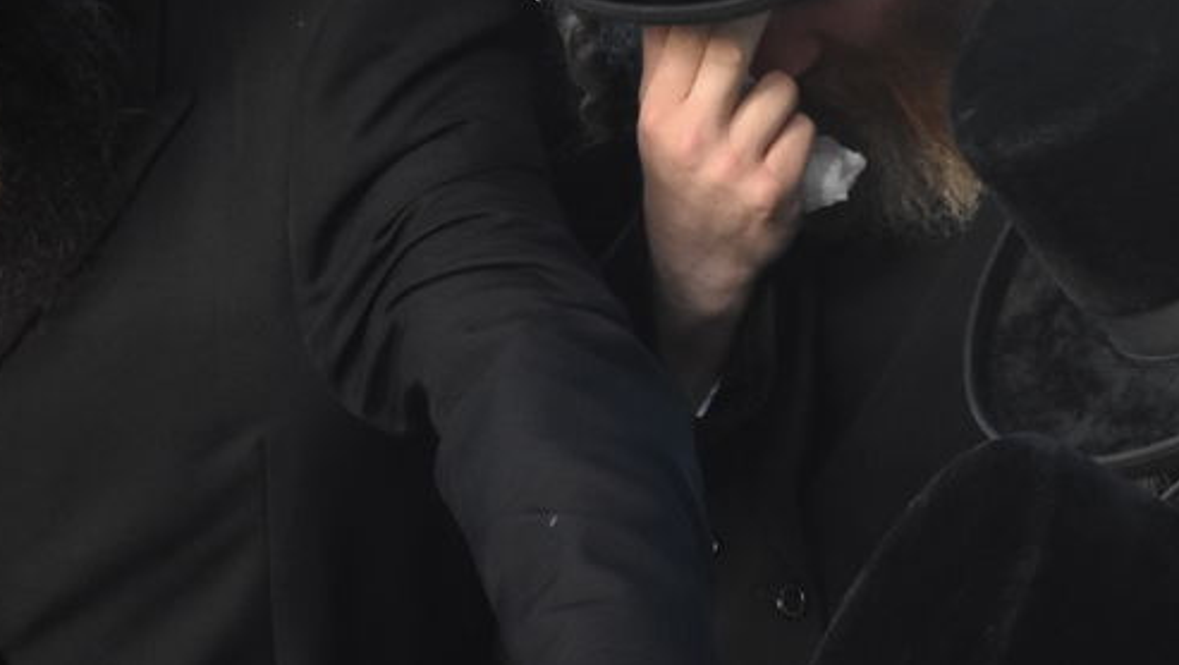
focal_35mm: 214
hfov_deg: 9.9
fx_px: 6694
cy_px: 1068
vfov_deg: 5.6
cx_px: 1485
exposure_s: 1/100
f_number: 8
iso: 1600
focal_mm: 48
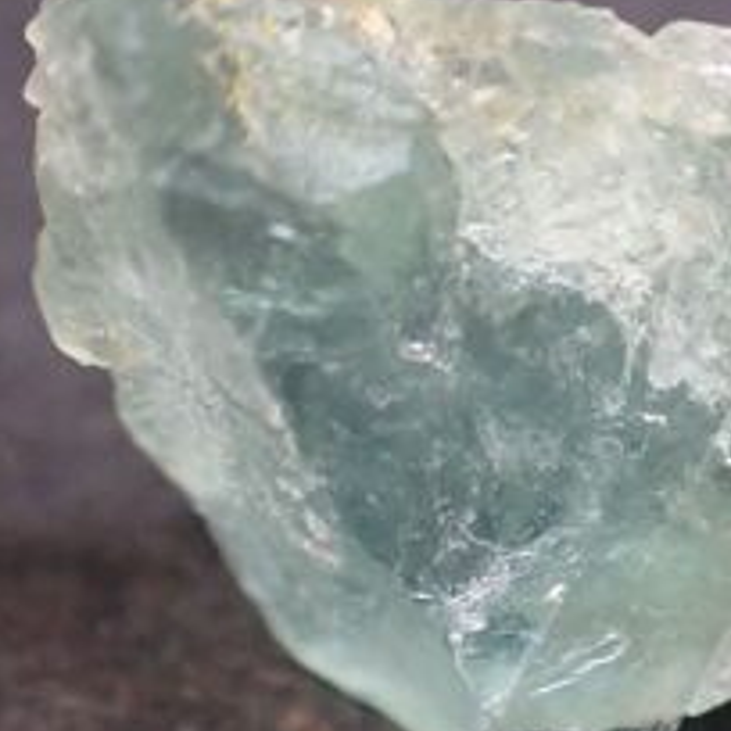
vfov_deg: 8.4
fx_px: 4969
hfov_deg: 8.4
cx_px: 735
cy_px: 362
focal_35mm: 208
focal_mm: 18
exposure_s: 1/100
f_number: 4.9
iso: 800
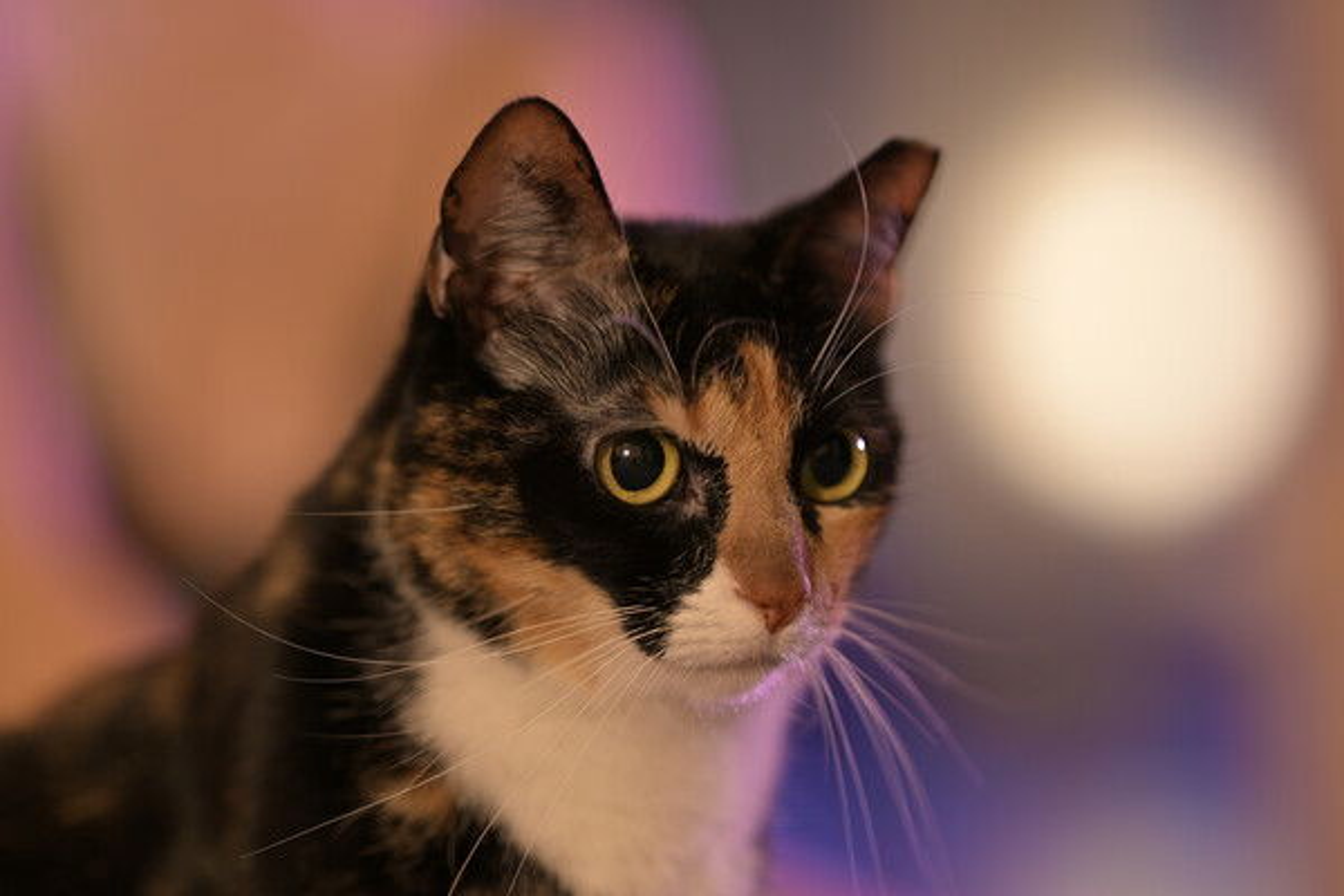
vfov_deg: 10.2
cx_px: 672
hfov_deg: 15.2
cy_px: 448
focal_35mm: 135
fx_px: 5040
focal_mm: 135
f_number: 1.8
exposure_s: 1/160
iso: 160
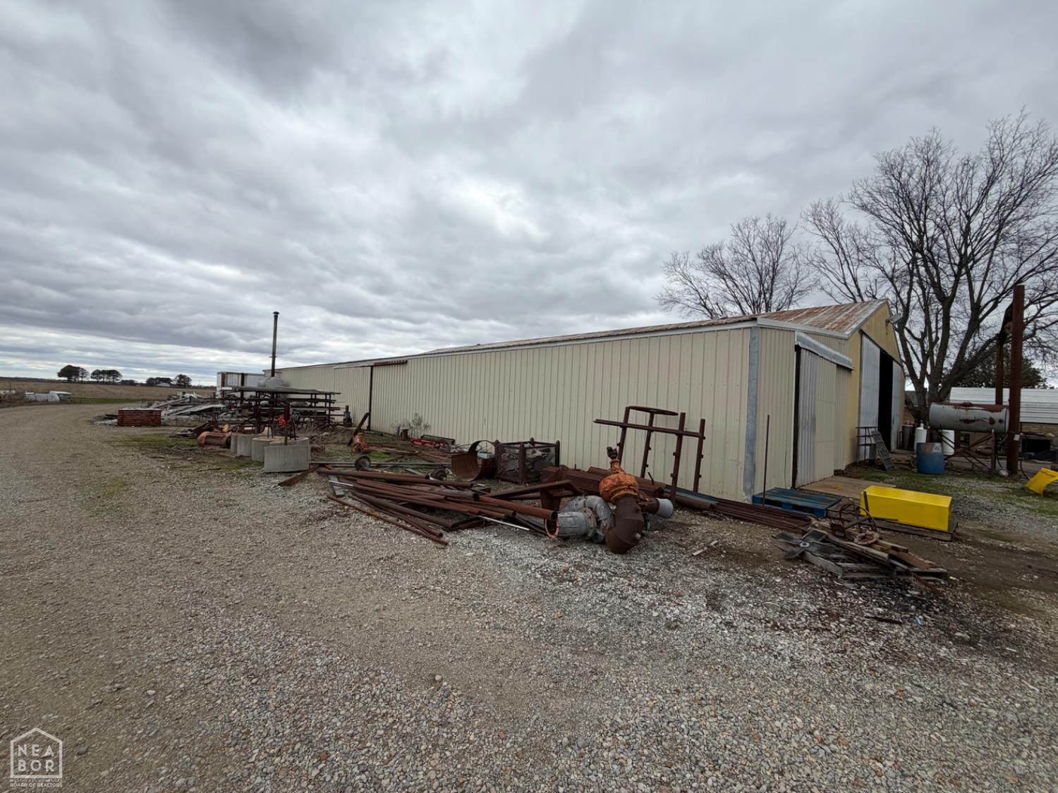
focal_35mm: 14
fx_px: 428
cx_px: 529
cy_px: 396
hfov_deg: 102.1
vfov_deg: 85.7
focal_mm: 2.22
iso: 40
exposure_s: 1/602
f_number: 2.2
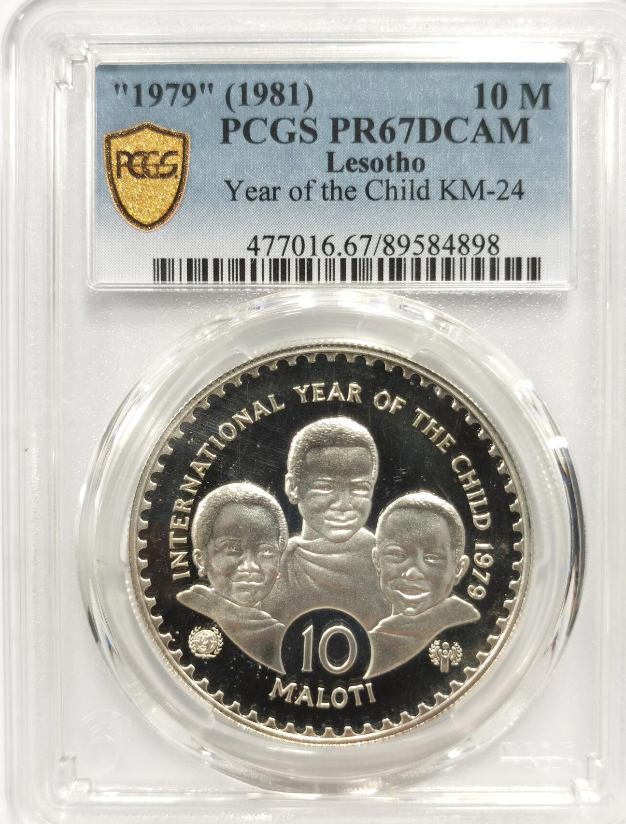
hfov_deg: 25.9
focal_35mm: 57
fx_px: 1363
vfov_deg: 33.6
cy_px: 415
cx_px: 328
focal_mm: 5.56
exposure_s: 1/100
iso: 160
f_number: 16
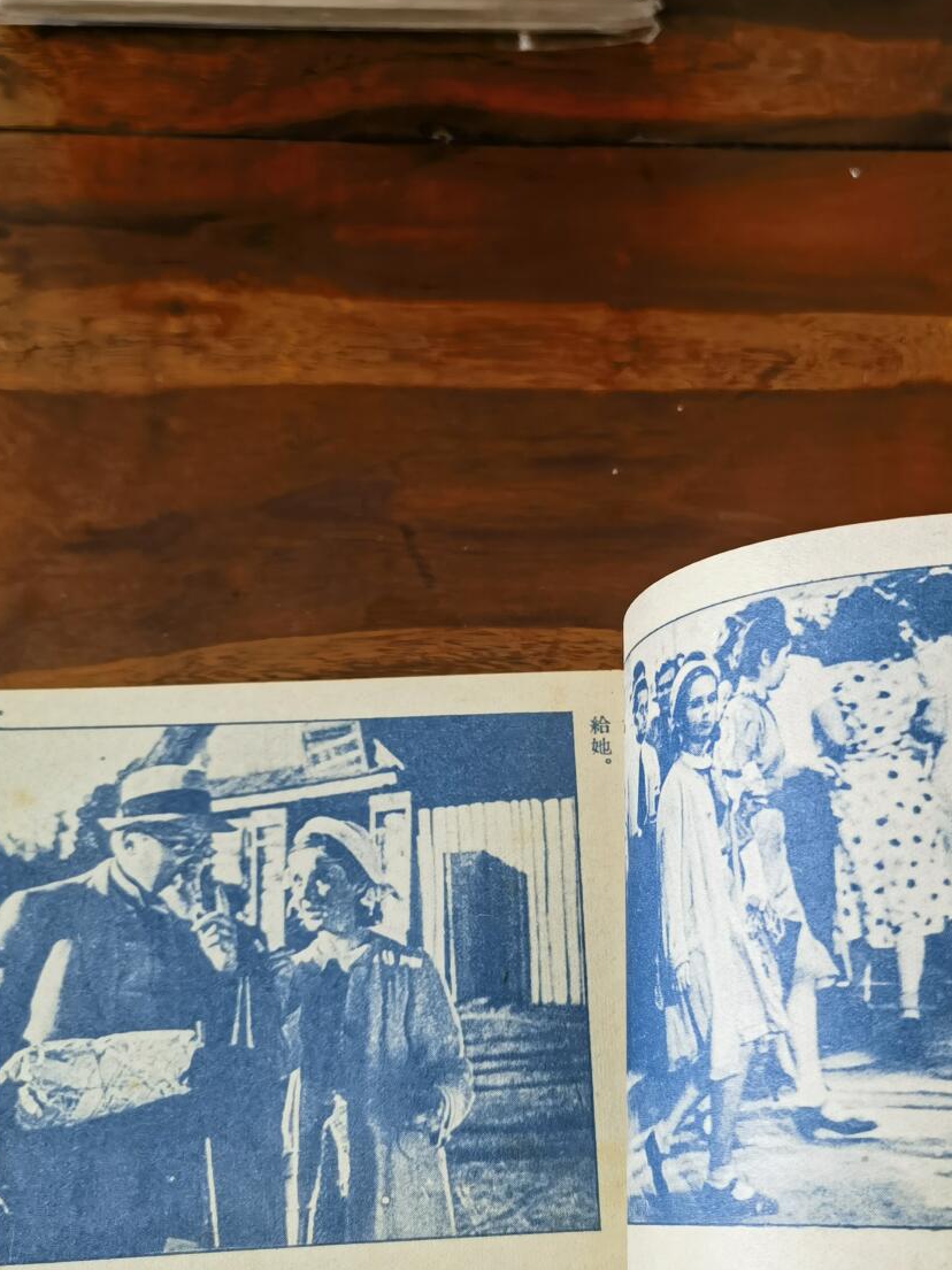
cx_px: 597
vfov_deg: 42.9
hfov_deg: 32.7
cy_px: 669
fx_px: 1614
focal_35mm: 44
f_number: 1.9
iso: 250
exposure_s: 1/120
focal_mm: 6.67
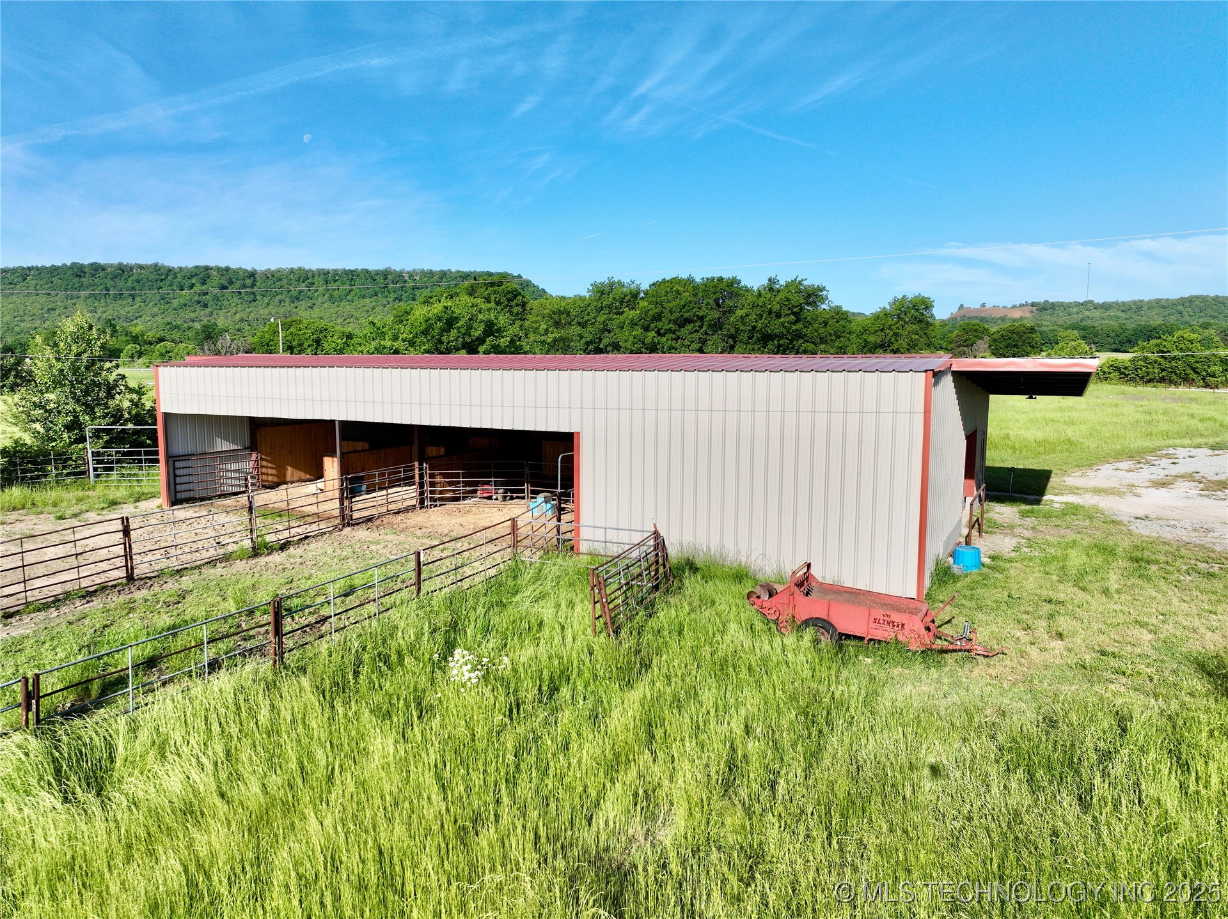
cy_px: 460
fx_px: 851
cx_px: 614
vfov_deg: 56.8
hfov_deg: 71.6
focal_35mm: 24
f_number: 2.8
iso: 100
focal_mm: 12.29
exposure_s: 1/1600
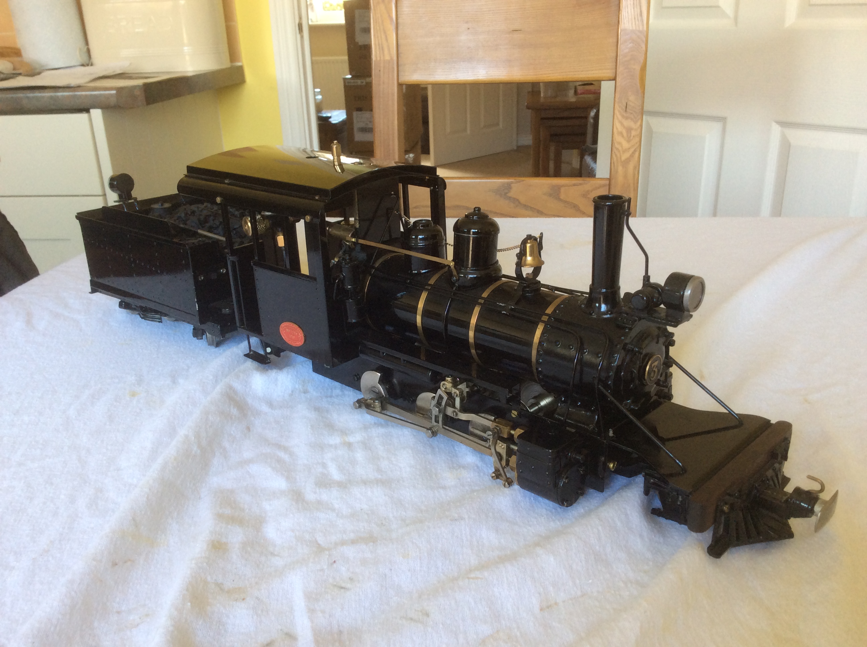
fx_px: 800
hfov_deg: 56.9
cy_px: 324
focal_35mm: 32
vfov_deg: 44.1
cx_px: 434
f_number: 2.4
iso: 50
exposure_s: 1/25
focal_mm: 3.3
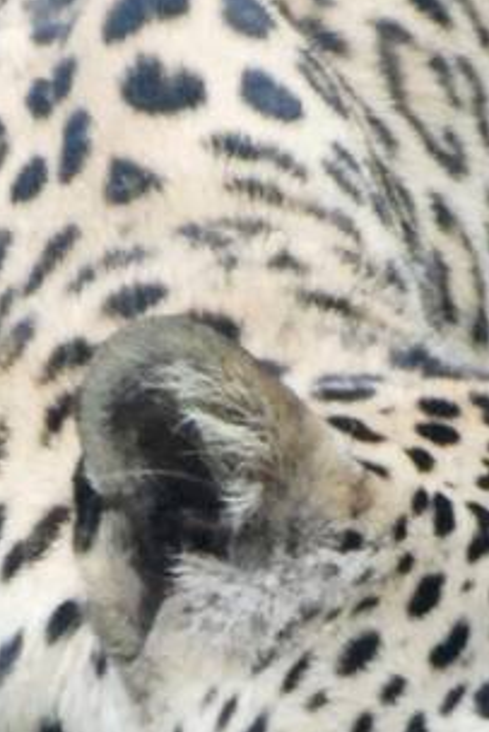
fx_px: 48210
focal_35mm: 2369
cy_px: 790
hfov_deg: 0.6
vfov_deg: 0.9
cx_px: 86
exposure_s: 1/320
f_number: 5.6
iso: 1000
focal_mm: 300
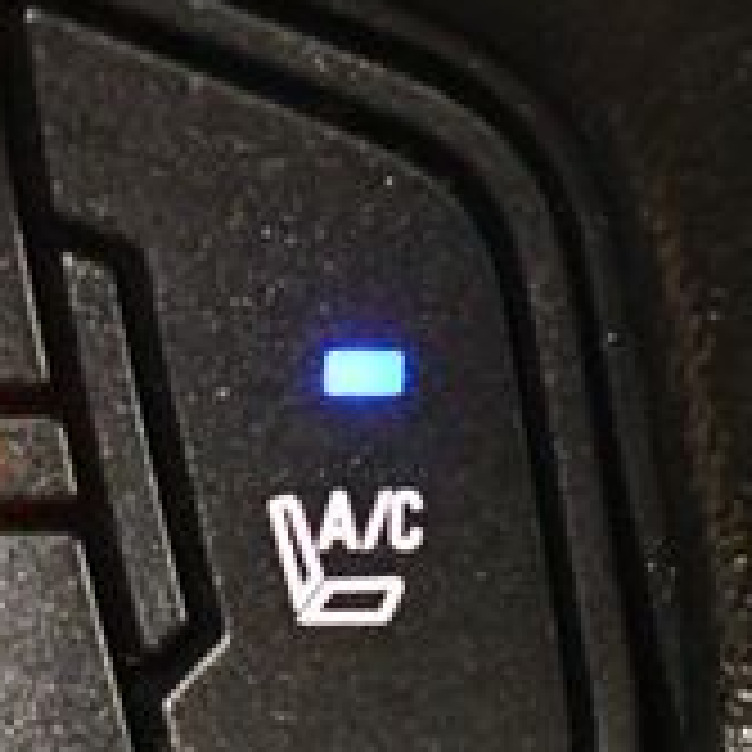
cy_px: 419
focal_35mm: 235
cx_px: 104
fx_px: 5776
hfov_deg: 7.4
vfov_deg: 7.4
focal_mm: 36
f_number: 4.8
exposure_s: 1/50
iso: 12800
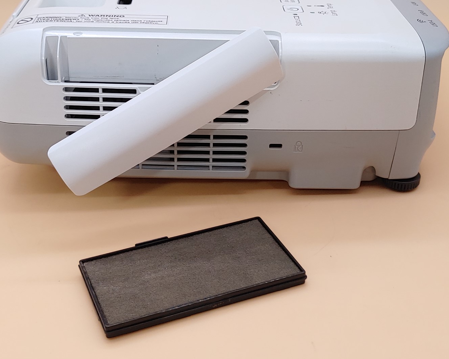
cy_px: 177
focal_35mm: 52
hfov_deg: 36.0
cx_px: 211
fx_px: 691
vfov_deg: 29.2
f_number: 1.8
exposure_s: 1/75
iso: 50
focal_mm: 4.36
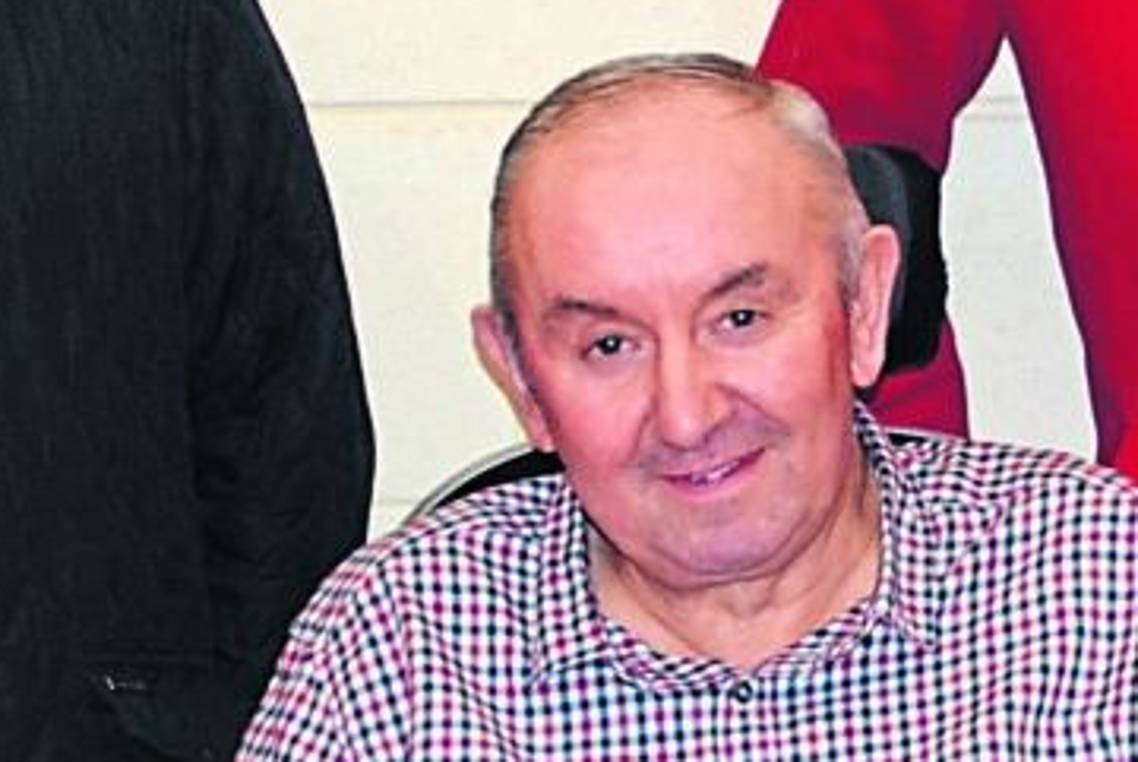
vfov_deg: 7.8
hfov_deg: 11.5
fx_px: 5570
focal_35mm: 176
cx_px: 1144
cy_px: 368
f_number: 4
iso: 200
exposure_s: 1/60
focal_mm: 22
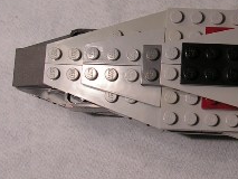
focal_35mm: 108
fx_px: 743
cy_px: 73
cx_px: 253
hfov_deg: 17.7
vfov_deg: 13.7
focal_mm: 7.6
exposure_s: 1/60
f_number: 3.2
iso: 64
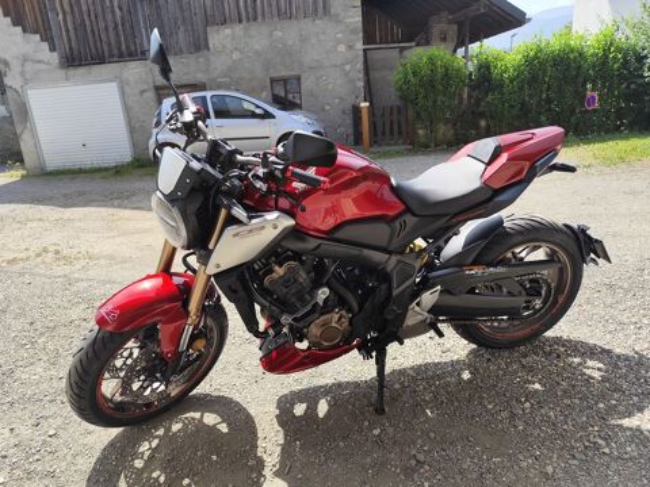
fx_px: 432
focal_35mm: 23
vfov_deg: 58.9
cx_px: 325
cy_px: 244
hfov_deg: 73.9
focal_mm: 6.19
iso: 50
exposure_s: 1/669
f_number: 1.65
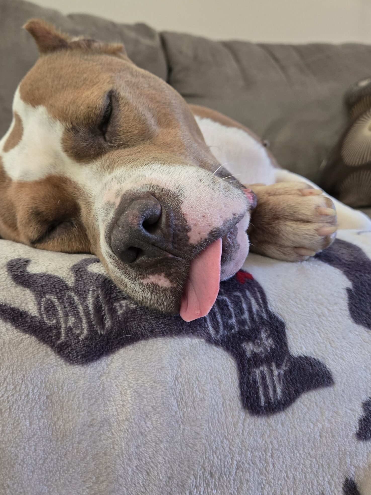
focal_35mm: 30
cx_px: 141
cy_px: 201
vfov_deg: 59.5
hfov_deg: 46.4
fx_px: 429
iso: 640
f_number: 1.8
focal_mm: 5.4
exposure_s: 1/60
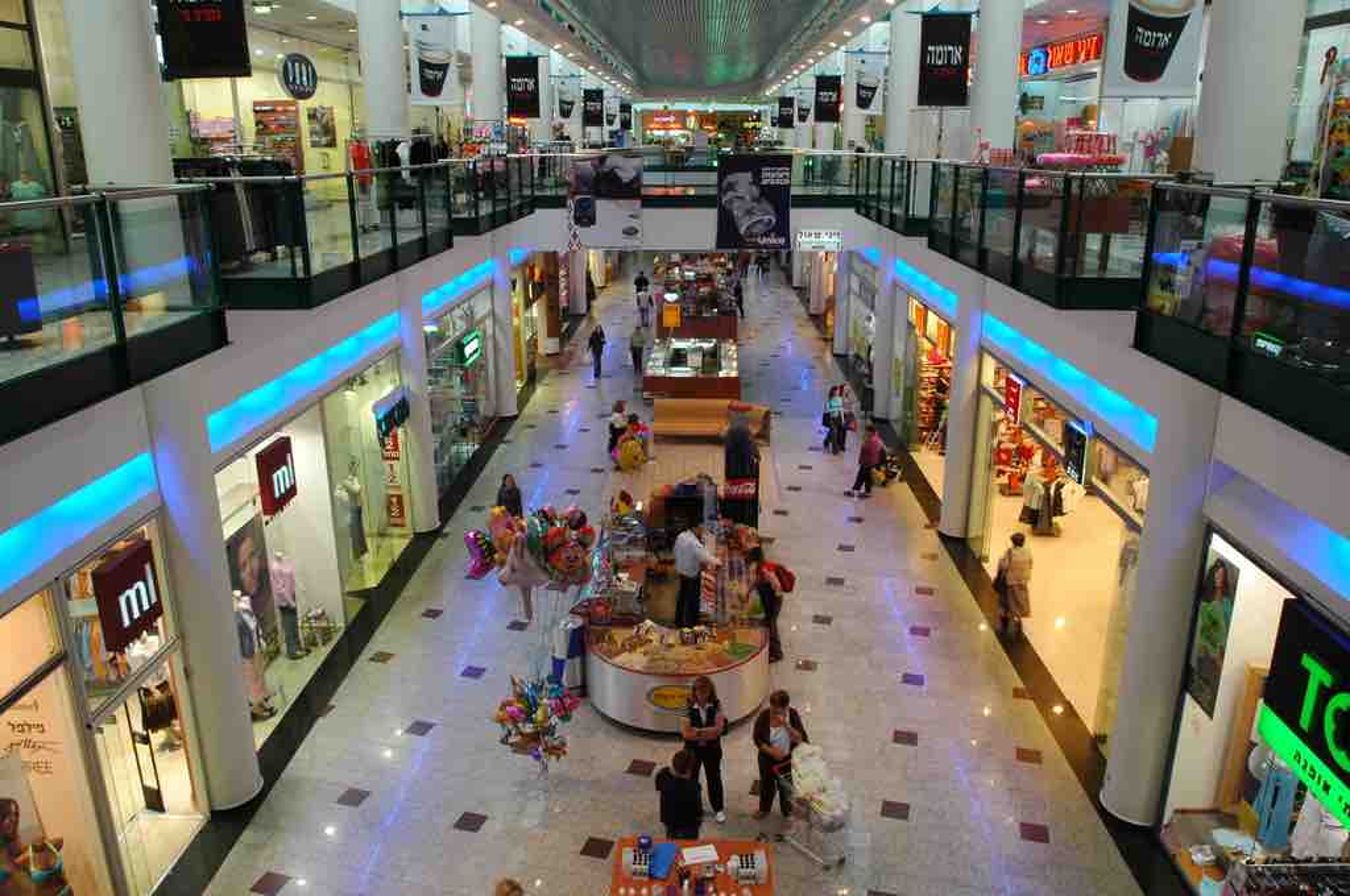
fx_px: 955
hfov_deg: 70.5
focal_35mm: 26
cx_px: 675
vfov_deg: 50.3
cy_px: 448
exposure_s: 1/15
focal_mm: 17
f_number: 8
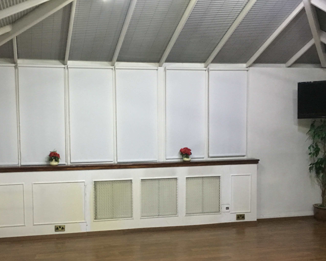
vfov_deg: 34.8
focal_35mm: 43
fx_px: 415
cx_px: 125
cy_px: 156
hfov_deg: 42.6
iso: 400
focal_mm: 4.15
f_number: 2.2
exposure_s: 1/17
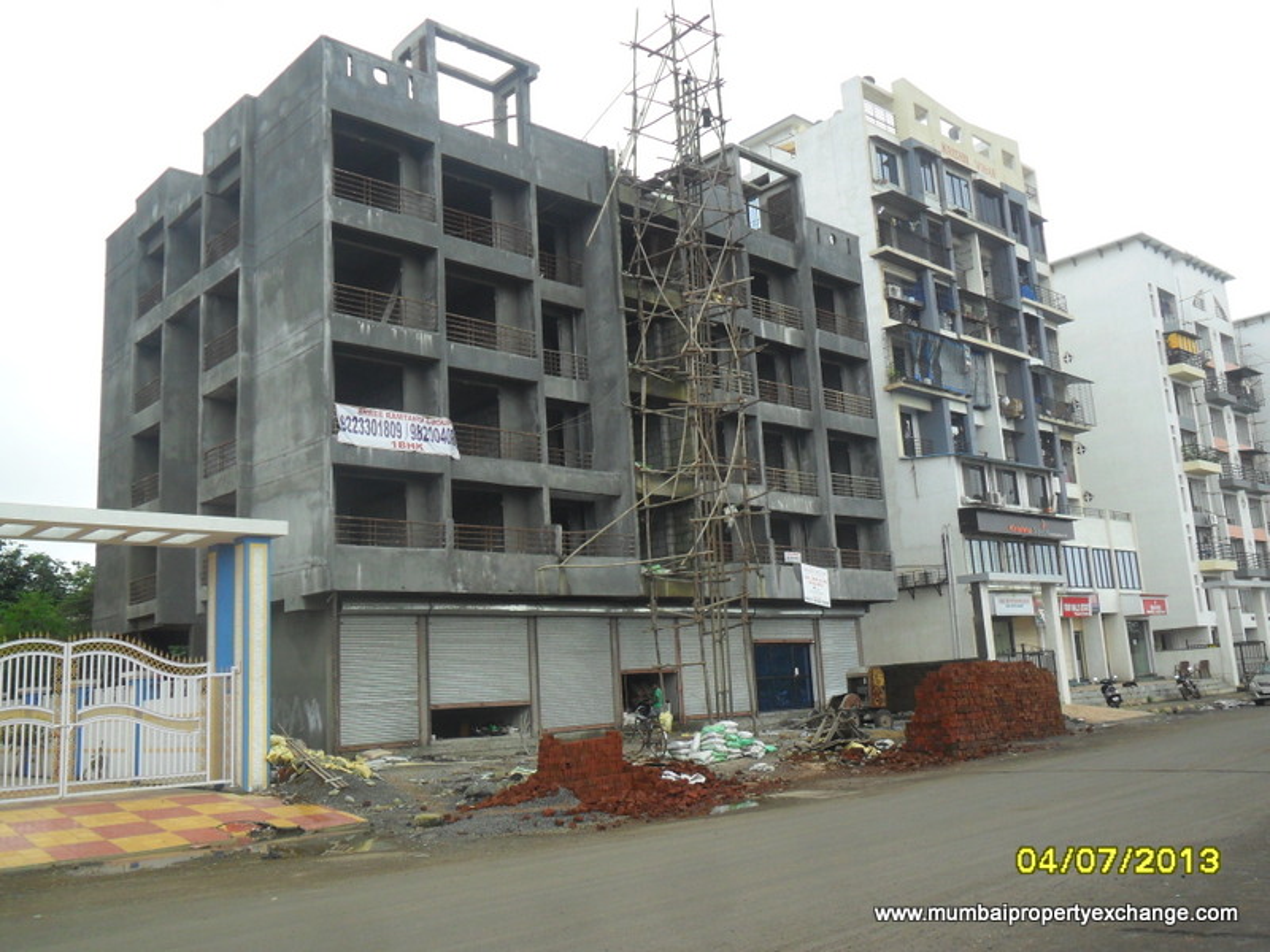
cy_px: 476
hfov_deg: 56.8
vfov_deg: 44.2
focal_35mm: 32
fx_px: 1174
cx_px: 635
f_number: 3.7
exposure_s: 1/250
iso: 100
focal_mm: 5.7
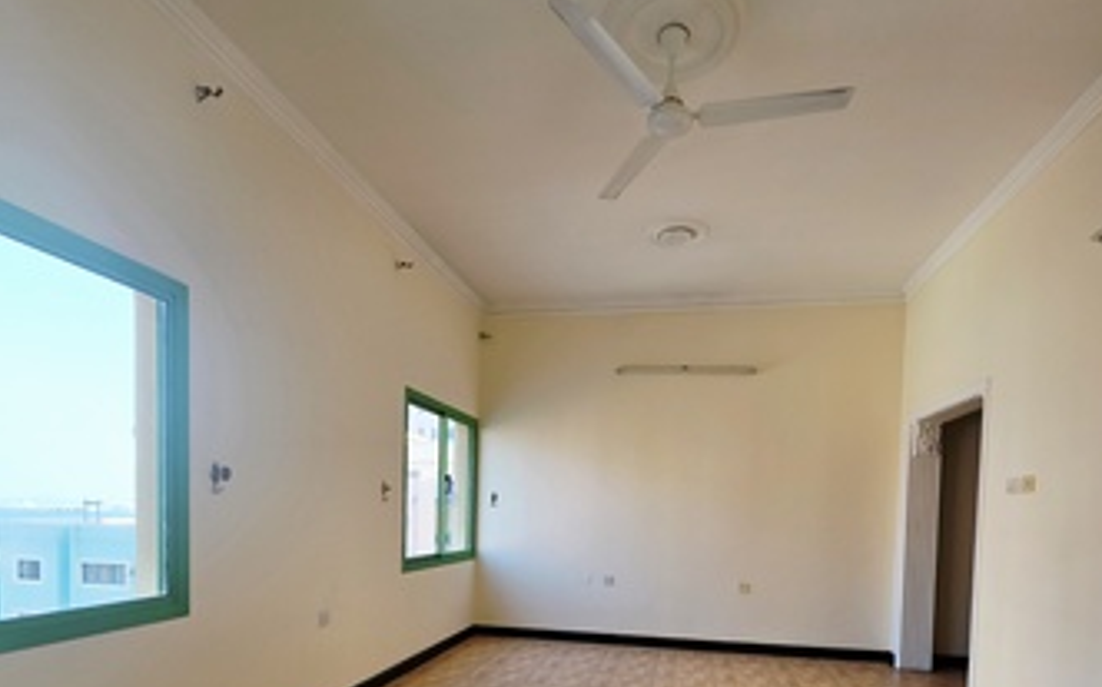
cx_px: 566
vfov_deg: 58.2
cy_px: 533
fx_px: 570
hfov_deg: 88.0
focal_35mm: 19
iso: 20
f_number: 1.9
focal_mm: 2.2
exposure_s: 1/104
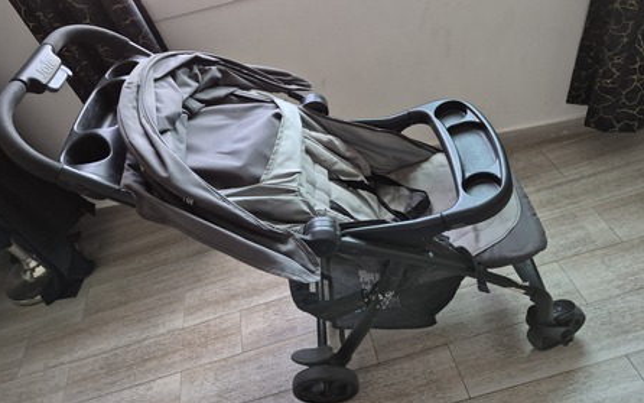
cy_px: 178
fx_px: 439
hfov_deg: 72.5
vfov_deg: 49.2
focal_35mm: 25
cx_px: 316
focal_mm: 5.4
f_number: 1.8
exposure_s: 1/100
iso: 250
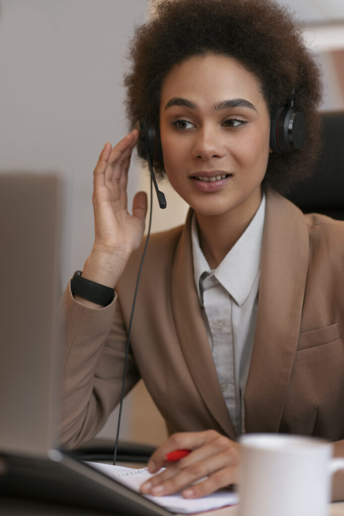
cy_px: 258
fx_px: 1218
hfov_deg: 16.1
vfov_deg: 23.9
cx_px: 172
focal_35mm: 85
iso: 500
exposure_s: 1/200
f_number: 2.2
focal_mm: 85
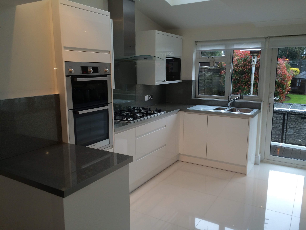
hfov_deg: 61.7
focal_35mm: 29
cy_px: 115
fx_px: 256
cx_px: 153
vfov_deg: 48.2
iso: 40
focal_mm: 4.15
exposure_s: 1/33
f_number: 2.2
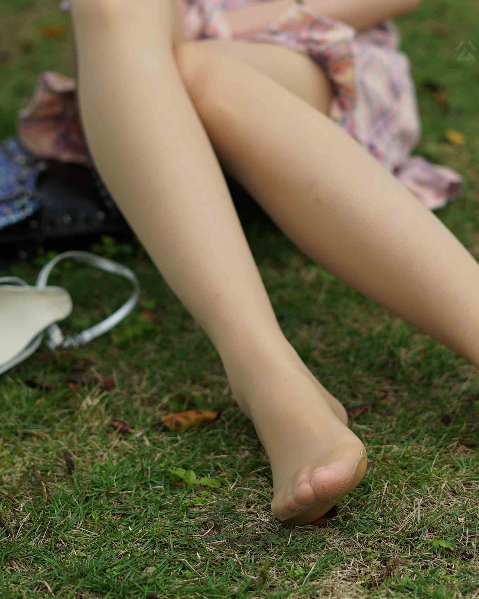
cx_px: 361
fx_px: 1524
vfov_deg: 22.2
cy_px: 208
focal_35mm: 86
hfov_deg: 17.8
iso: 100
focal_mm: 50
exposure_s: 1/800
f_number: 2.8
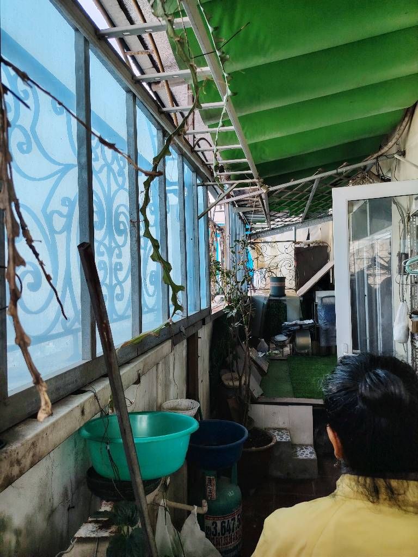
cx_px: 209
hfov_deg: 56.8
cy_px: 278
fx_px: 386
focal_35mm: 24
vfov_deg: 71.6
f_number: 1.75
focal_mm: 5.25
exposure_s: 1/900
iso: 588
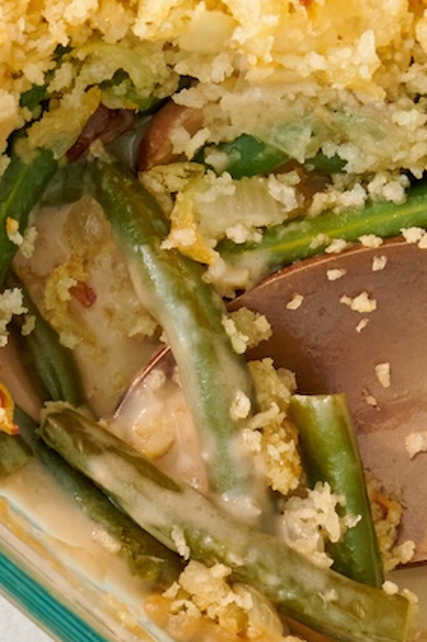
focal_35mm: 289
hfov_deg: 4.7
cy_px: 851
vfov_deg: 7.1
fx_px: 5150
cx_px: -62
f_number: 13
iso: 800
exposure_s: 1/200
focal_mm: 68
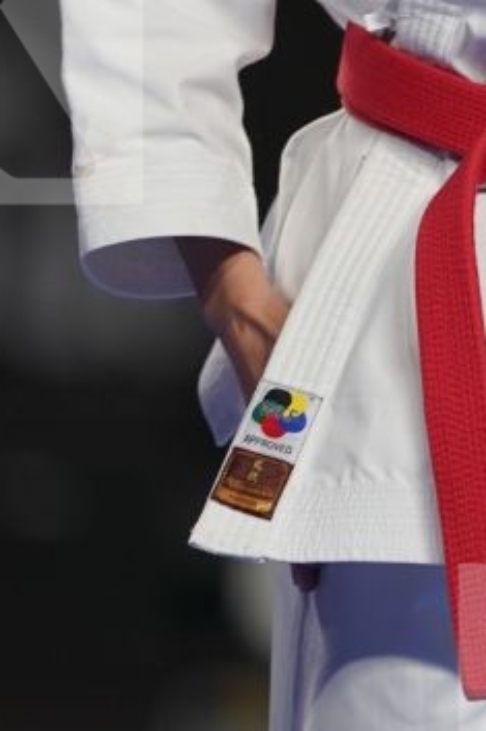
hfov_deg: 1.0
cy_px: 17
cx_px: 651
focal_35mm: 1361
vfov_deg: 1.5
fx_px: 27585
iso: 640
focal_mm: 400
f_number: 2.8
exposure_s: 1/500
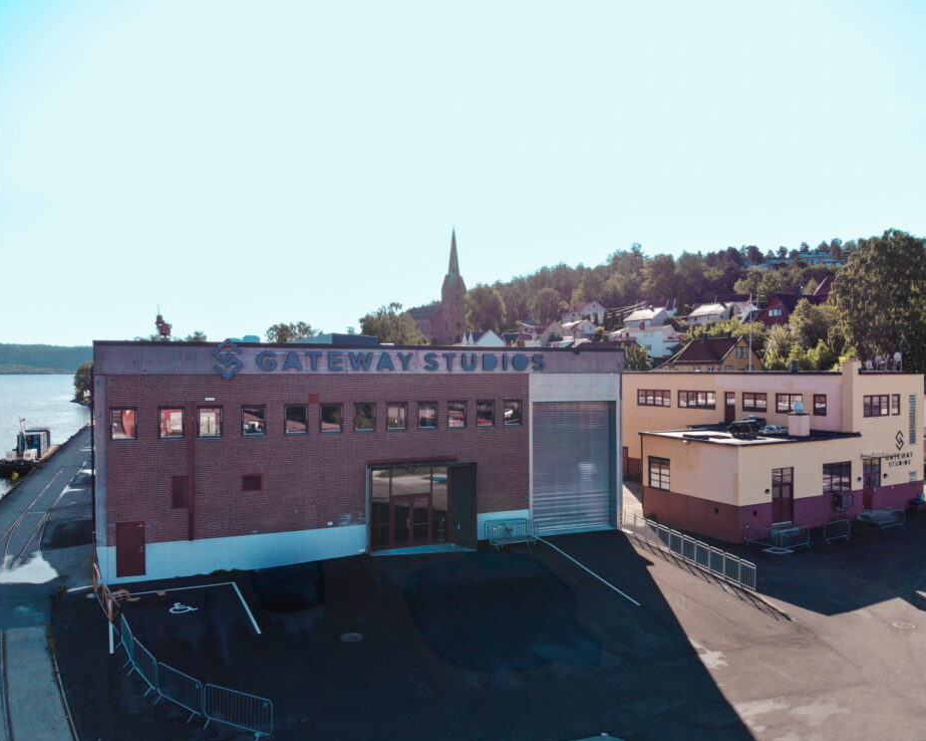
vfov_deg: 54.9
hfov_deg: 66.0
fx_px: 712
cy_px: 385
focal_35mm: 26
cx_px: 494
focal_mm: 4.5
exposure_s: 1/640
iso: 100
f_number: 2.8
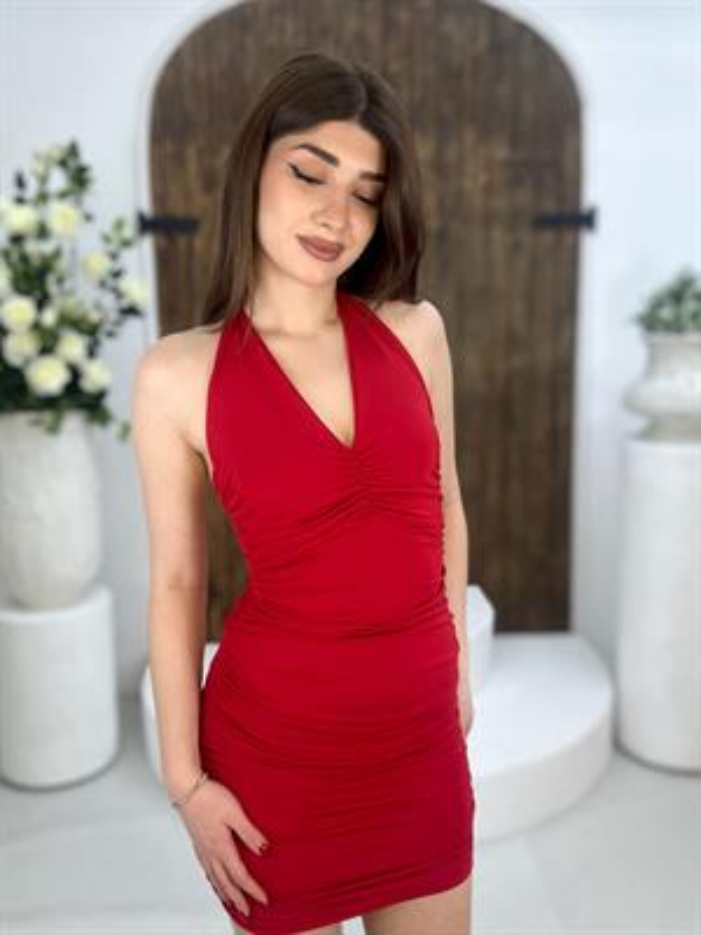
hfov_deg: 46.8
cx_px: 350
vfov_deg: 60.0
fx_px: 810
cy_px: 468
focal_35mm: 30
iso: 40
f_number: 1.9
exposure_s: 1/100
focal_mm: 2.69
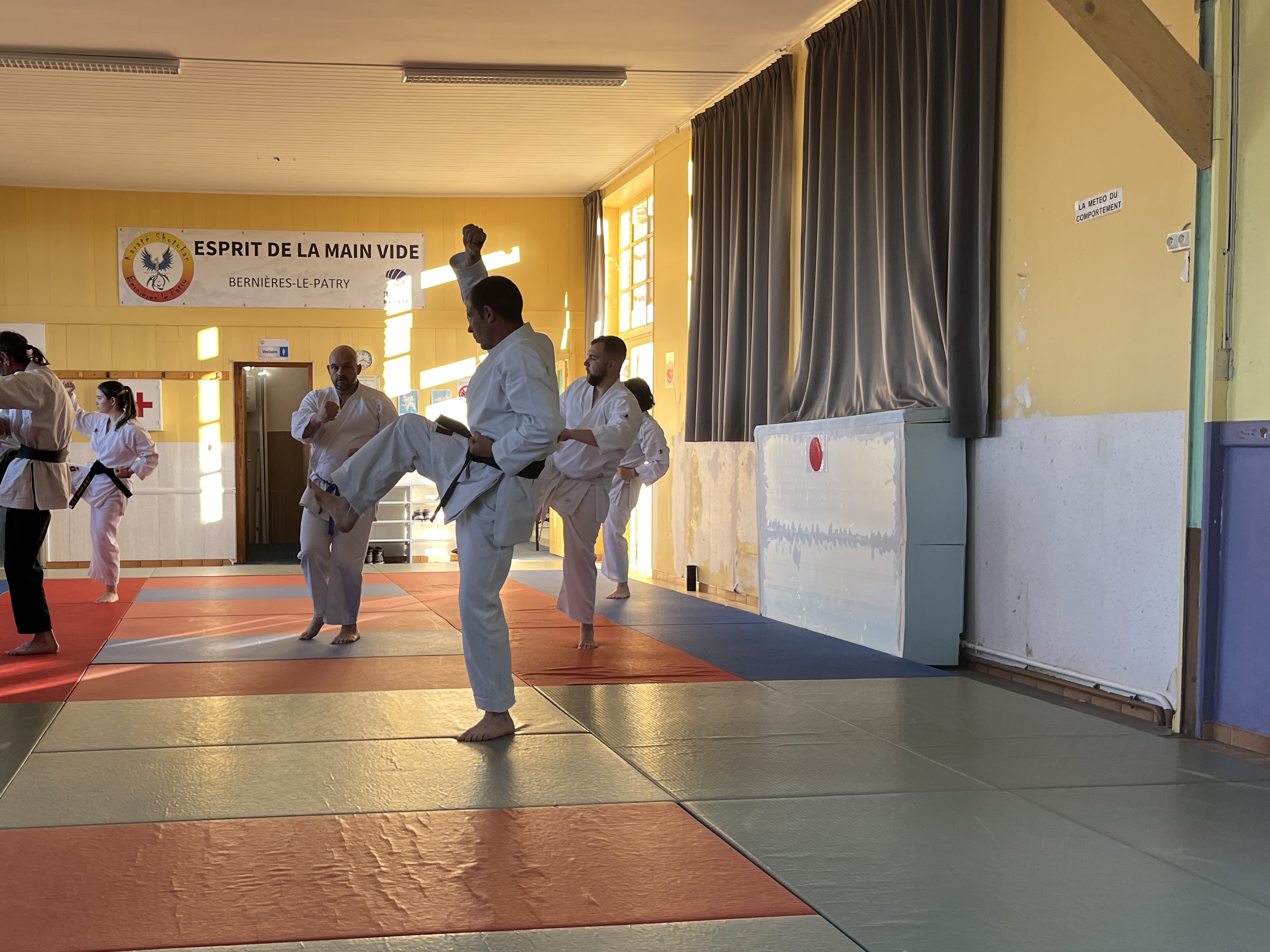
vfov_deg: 38.6
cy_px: 535
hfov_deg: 49.3
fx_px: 1358
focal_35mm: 37
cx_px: 425
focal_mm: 5.1
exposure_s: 1/121
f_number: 1.6
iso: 64
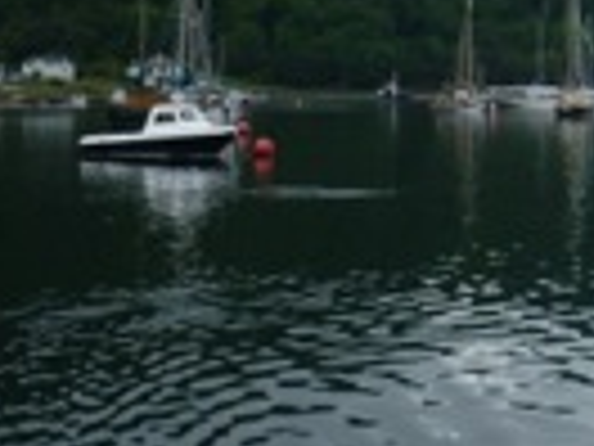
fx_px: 1888
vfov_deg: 13.1
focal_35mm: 110
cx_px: 526
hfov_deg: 17.6
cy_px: -86
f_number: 8
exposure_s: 1/125
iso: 80
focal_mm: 5.5
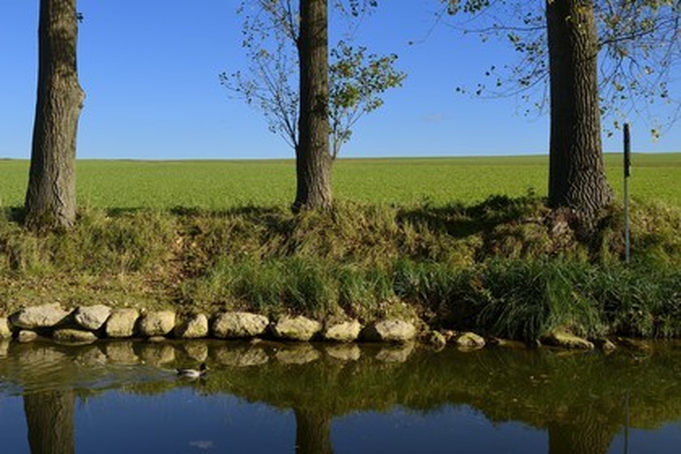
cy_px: 227
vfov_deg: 33.4
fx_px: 757
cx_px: 340
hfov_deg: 48.5
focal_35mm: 40
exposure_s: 1/500
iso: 200
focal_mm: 40
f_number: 8
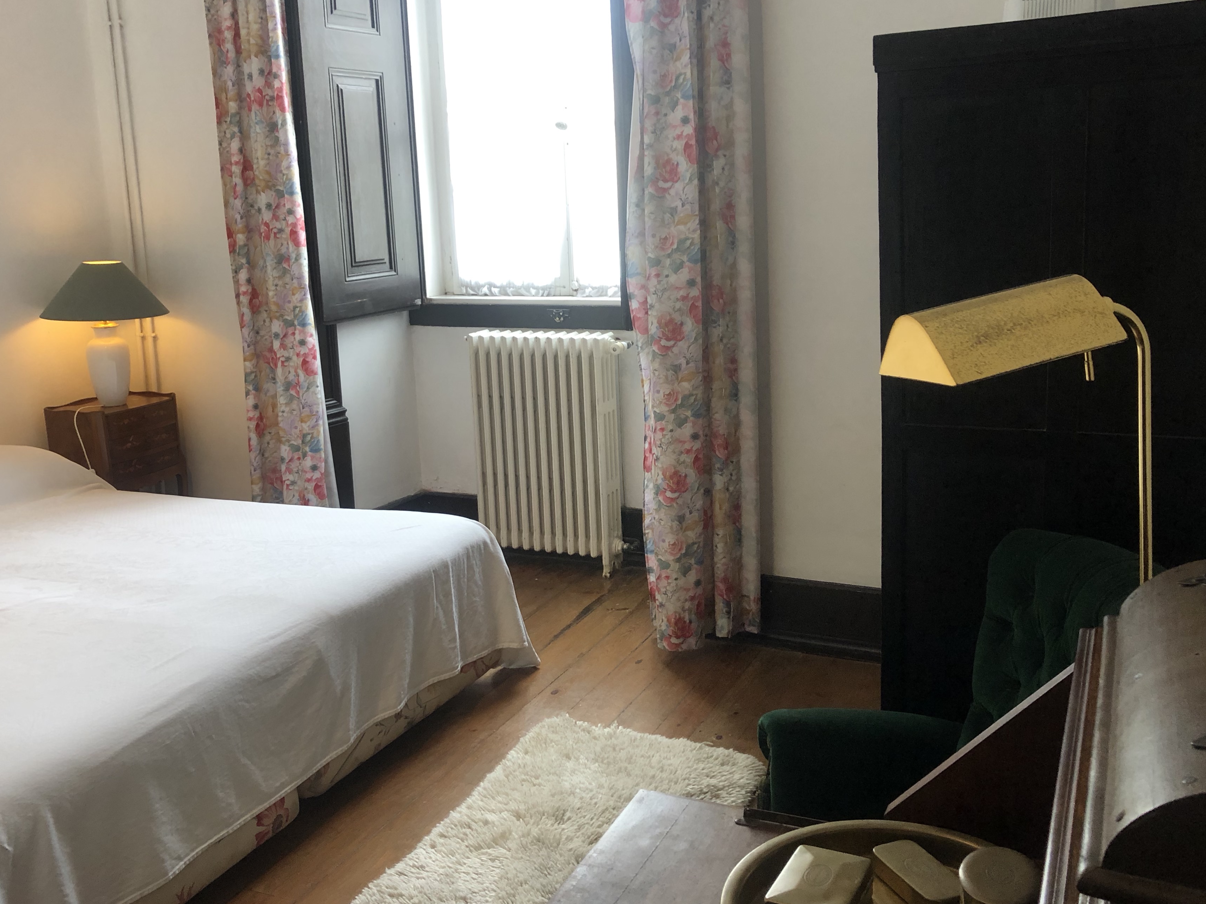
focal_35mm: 33
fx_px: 1150
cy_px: 396
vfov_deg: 42.9
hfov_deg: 55.3
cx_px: 597
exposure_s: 1/25
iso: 32
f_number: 1.8
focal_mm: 3.99
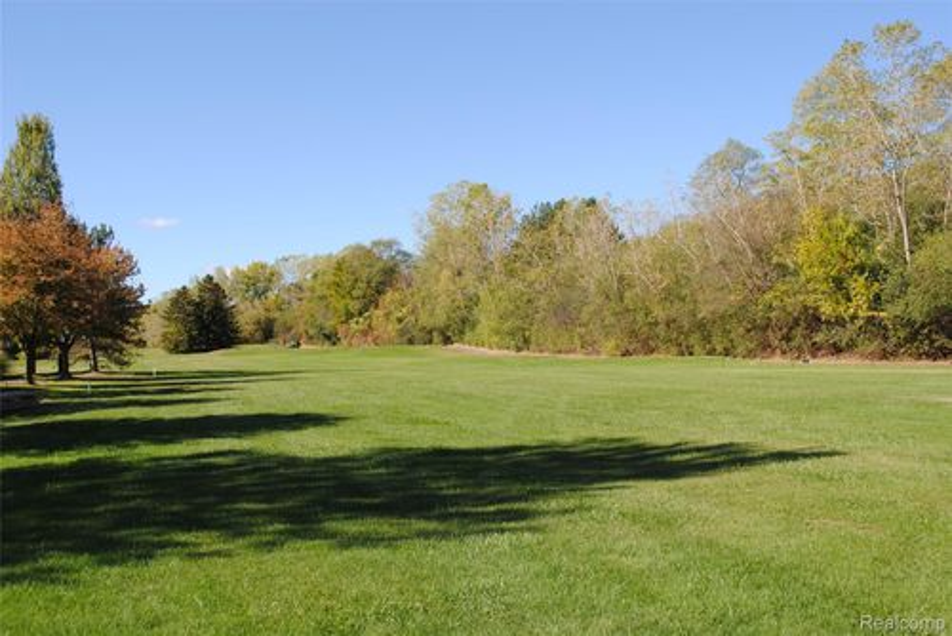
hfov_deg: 53.1
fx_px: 953
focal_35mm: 36
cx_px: 476
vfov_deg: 36.9
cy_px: 318
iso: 100
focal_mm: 24
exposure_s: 1/200
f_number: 7.1
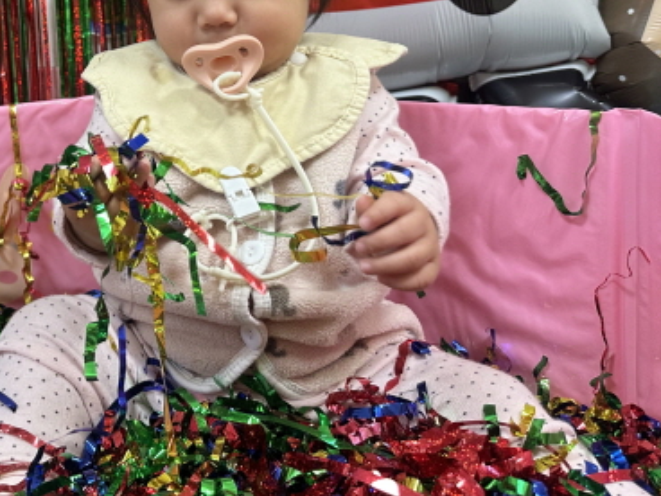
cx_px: 40
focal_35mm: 47
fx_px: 897
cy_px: 54
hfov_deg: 37.2
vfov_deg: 29.6
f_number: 1.78
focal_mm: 6.86
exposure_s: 1/60
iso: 160
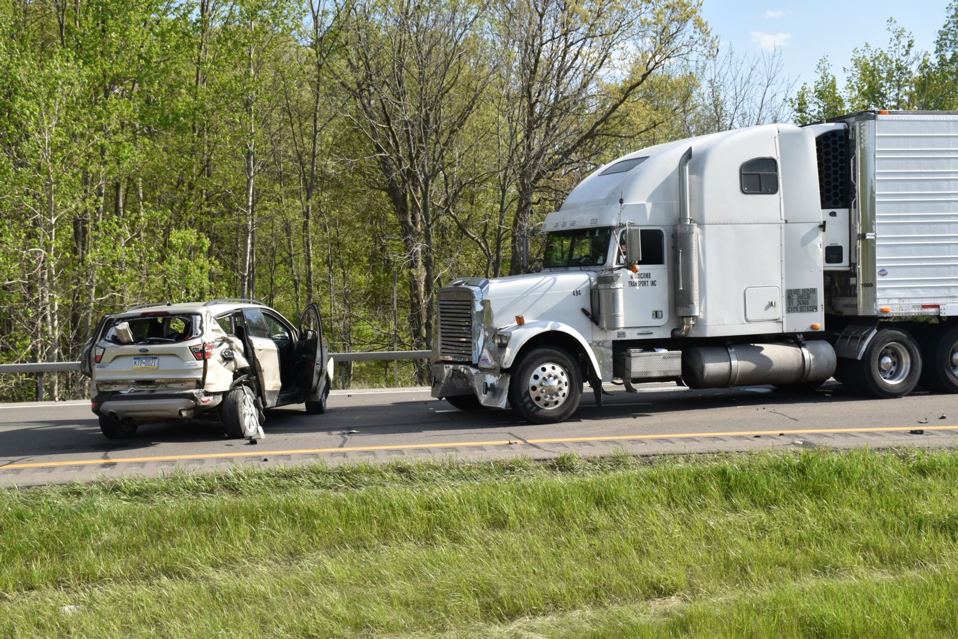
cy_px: 320
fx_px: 1357
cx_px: 479
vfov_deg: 26.5
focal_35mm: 51
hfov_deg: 38.9
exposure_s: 1/320
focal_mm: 34
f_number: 9
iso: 200
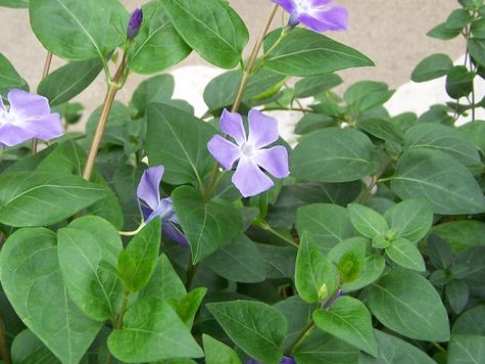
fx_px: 1009
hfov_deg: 26.8
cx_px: 134
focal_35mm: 72
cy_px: 94
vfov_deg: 20.3
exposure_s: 1/60
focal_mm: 6.3
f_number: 2.8
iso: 64
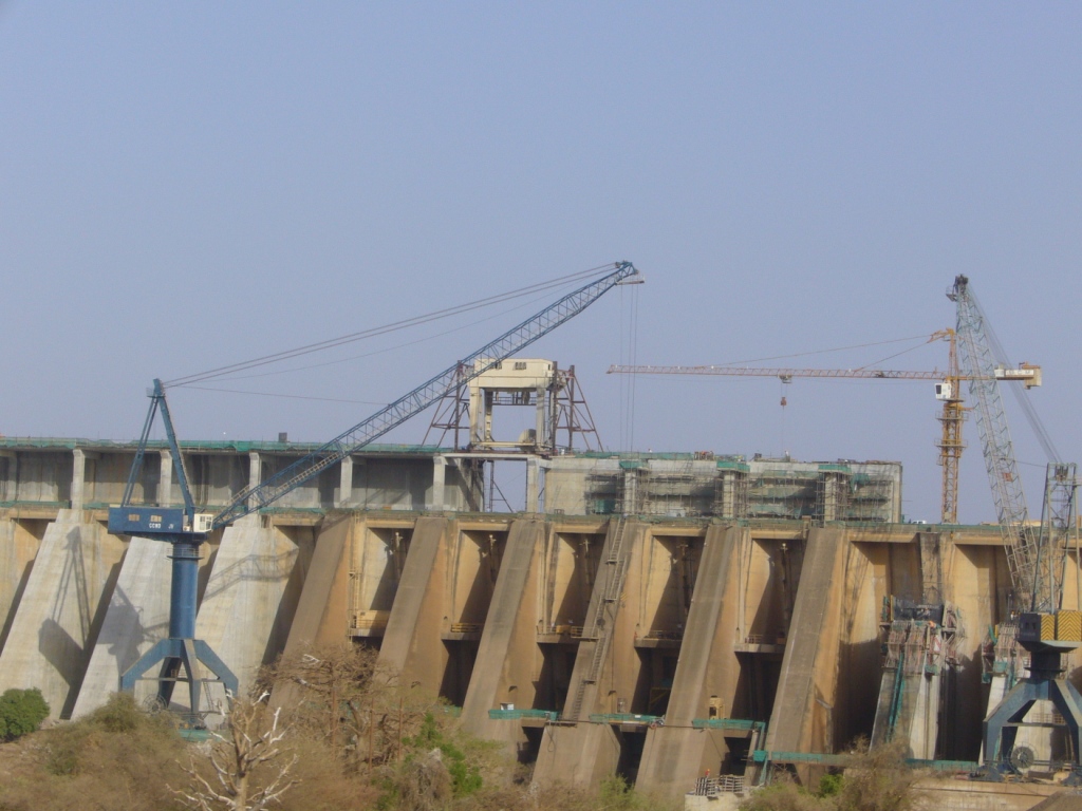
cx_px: 541
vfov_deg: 14.1
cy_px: 406
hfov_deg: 18.7
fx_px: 3282
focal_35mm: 105
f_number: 10
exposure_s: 1/200
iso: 80
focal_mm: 17.4
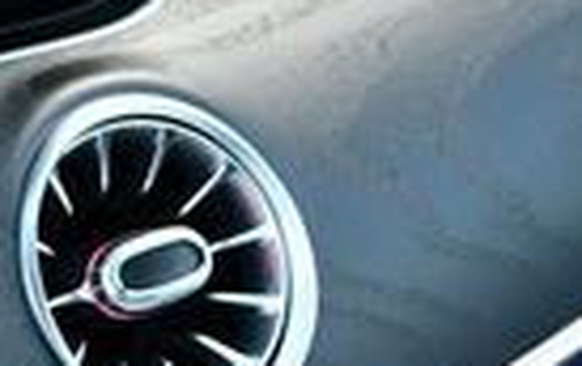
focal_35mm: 171
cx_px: -518
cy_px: 183
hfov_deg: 11.3
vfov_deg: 7.7
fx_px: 2716
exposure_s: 1/250
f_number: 3.5
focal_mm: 18
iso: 720
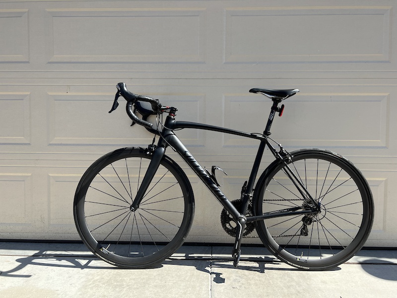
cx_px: 198
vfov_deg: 53.1
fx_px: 298
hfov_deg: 67.3
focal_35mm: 26
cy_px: 149
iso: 50
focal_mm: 5.7
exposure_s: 1/2208
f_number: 1.5
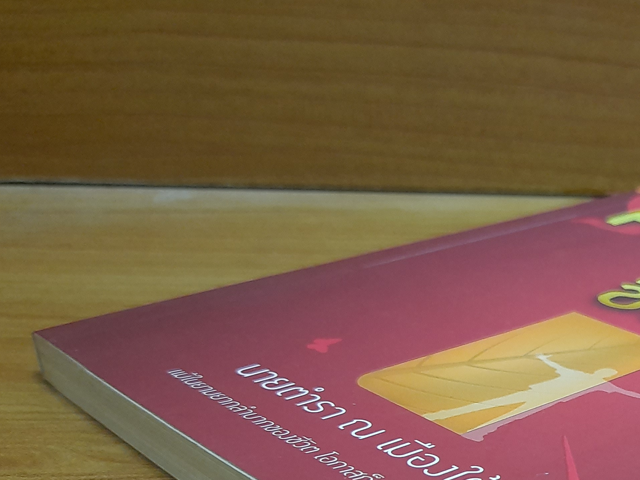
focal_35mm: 52
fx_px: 961
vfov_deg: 26.8
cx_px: 597
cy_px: 455
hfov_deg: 34.4
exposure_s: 1/20
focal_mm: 4.6
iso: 640
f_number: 2
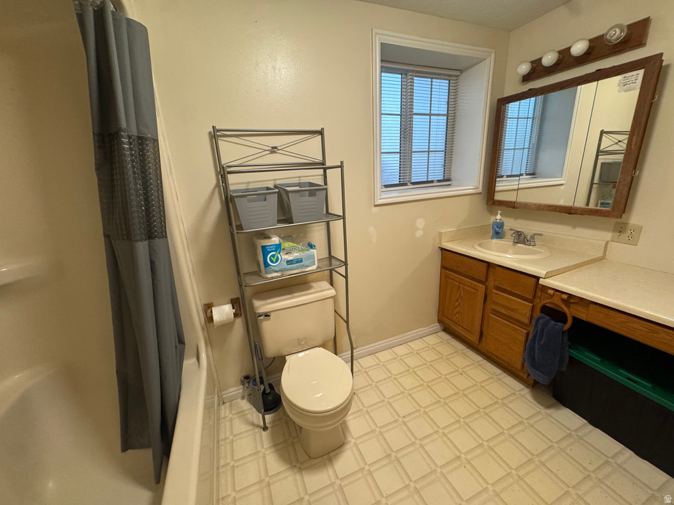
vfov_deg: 85.7
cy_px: 252
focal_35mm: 14
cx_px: 337
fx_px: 273
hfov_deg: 102.1
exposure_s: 1/60
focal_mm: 2.22
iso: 400
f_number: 2.2
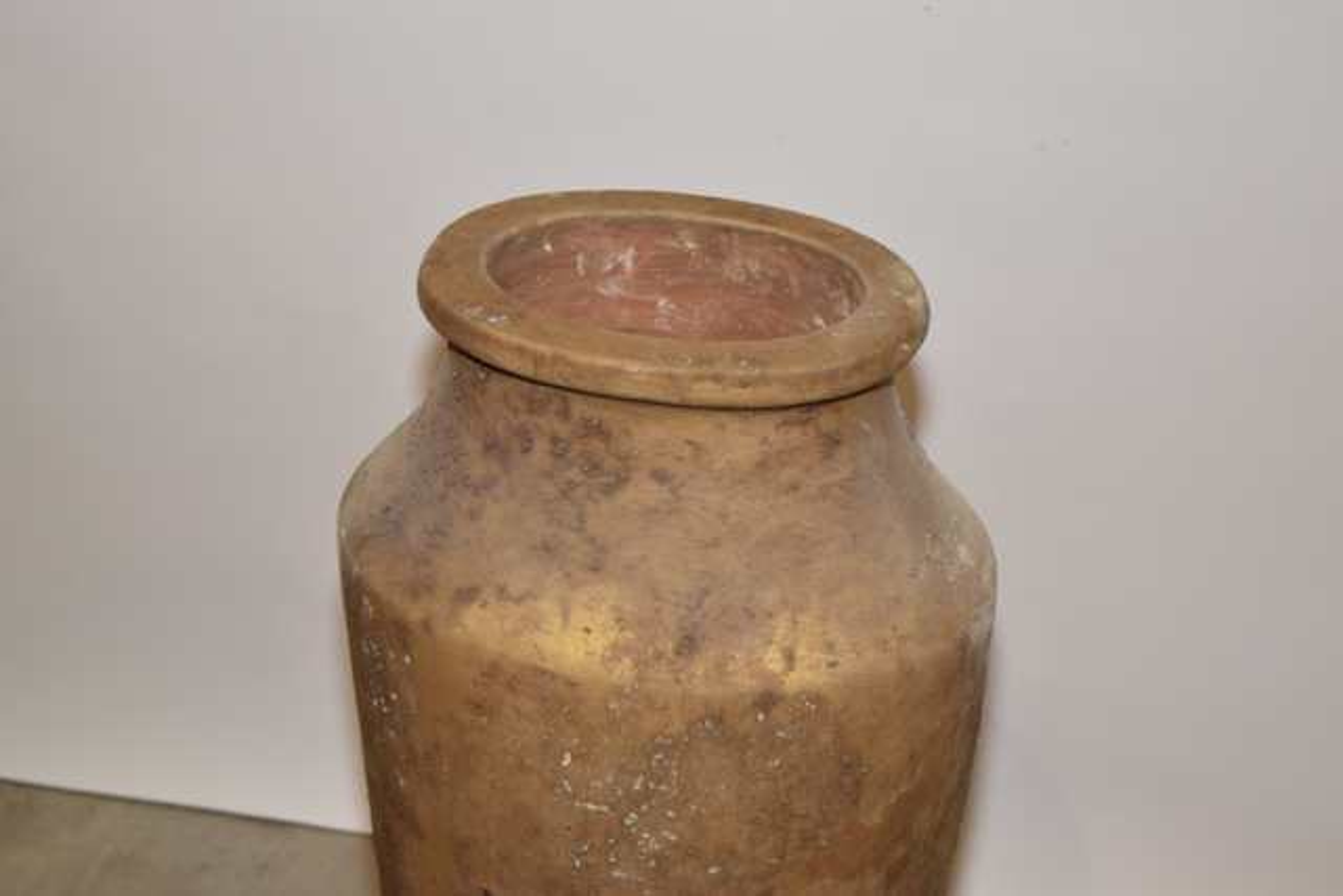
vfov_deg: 16.6
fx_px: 3078
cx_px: 672
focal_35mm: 82
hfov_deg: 24.6
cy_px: 448
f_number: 5.6
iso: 800
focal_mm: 55
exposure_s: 1/125
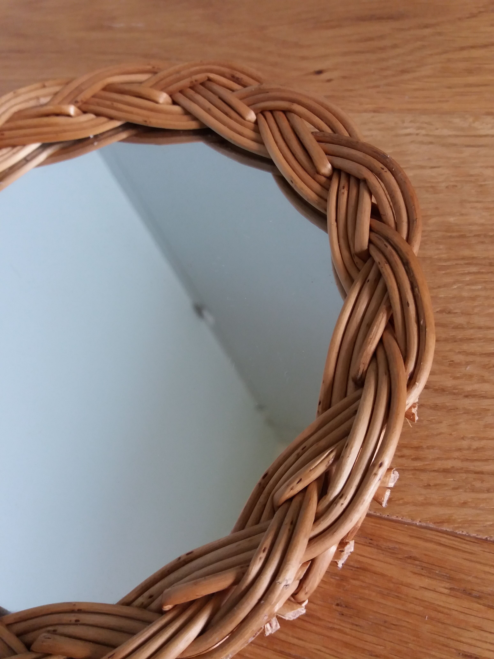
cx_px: 247
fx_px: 533
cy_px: 330
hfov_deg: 49.7
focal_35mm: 28
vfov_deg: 63.4
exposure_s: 1/30
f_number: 1.9
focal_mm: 3.7
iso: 125
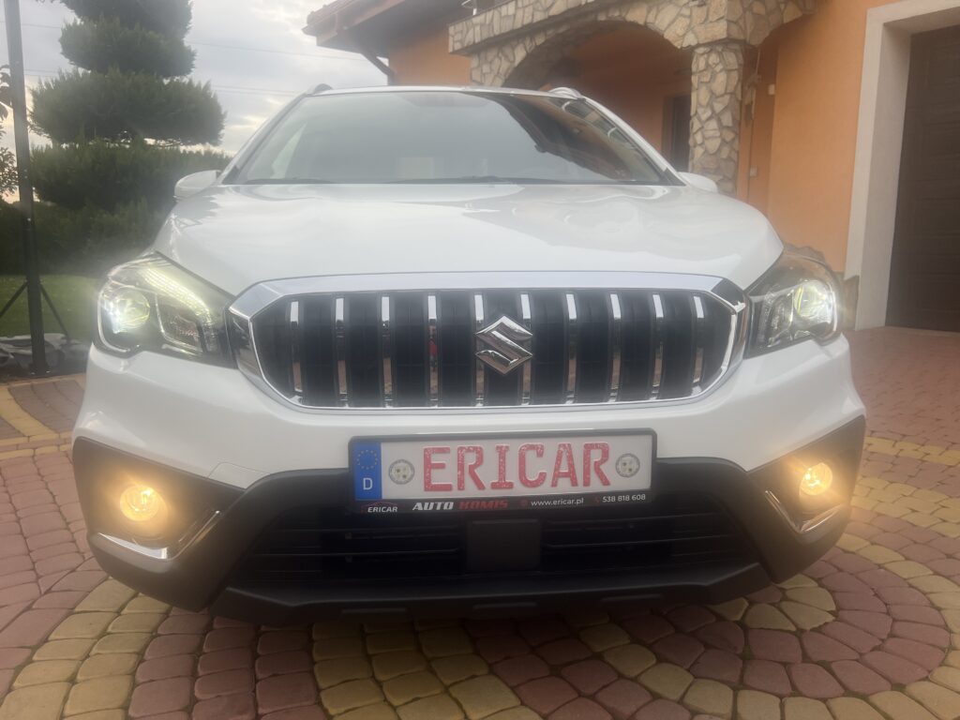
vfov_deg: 53.1
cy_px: 360
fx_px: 721
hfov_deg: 67.3
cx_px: 480
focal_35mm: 26
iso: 50
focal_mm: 5.7
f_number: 1.5
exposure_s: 1/591
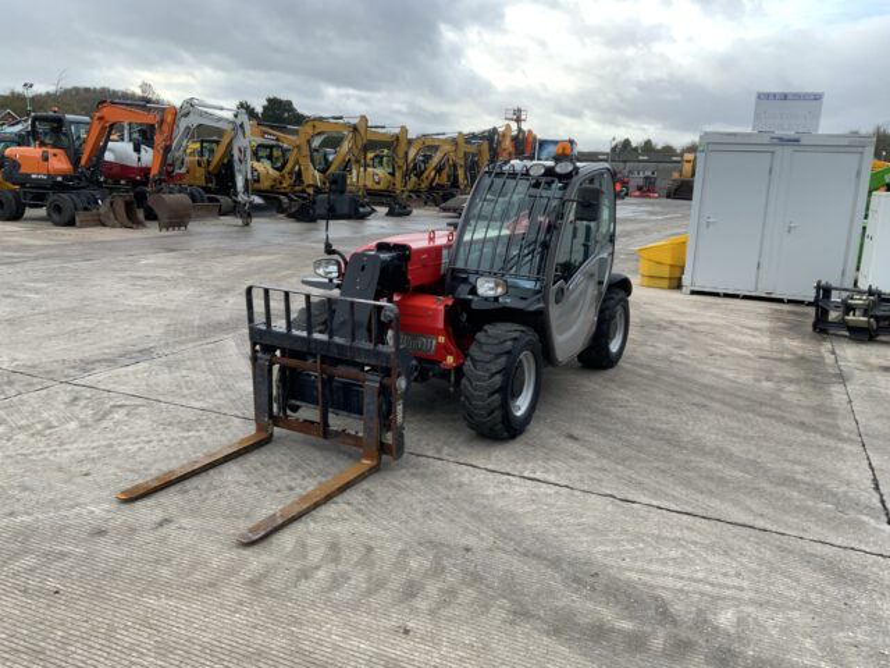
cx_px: 445
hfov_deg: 61.7
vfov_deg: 48.2
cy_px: 334
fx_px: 746
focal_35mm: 29
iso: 20
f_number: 1.8
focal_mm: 3
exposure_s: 1/122
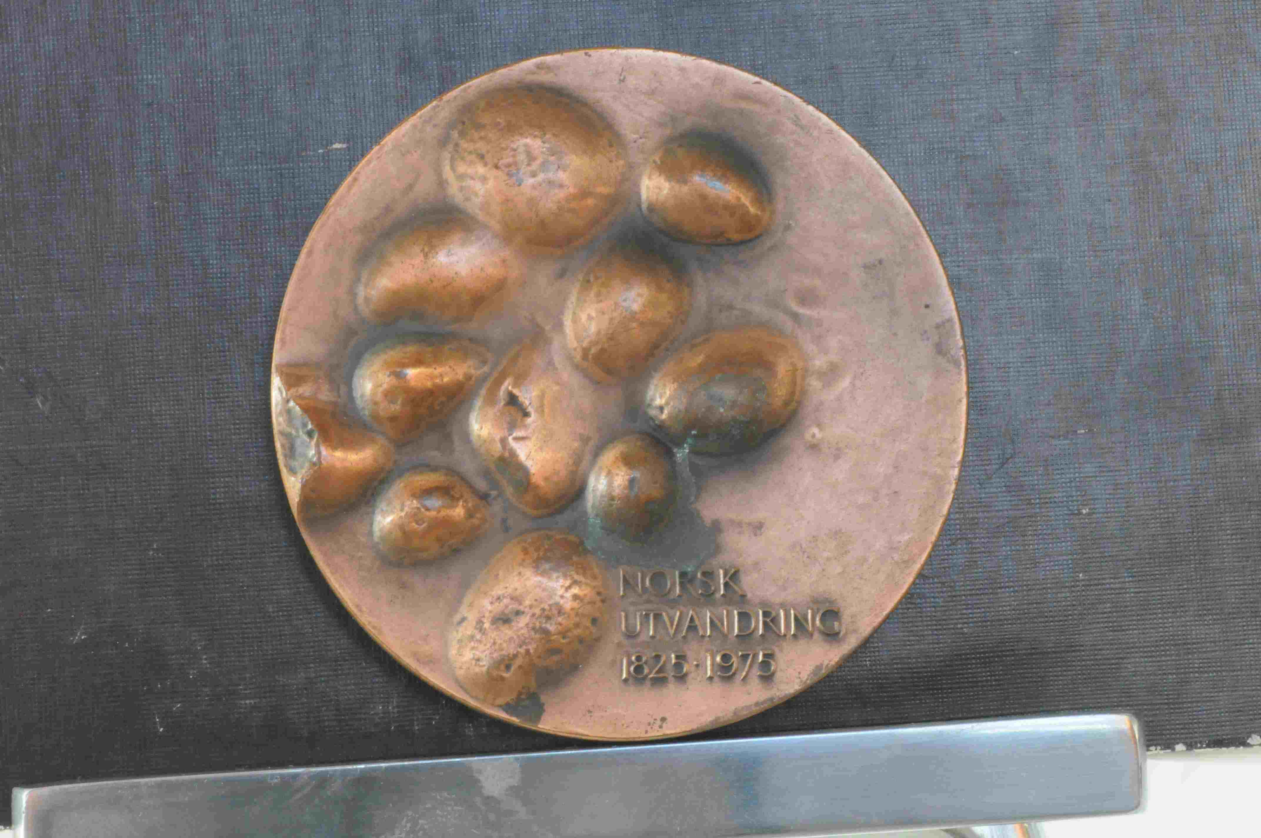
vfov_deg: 13.0
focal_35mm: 105
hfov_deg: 19.5
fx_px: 3673
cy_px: 419
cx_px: 630
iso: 3200
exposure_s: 1/20
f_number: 22
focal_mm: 70
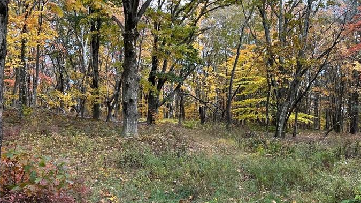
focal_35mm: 43
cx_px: 244
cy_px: 138
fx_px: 411
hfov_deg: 46.5
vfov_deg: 27.5
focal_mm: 5.7
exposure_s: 1/282
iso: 40
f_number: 1.5
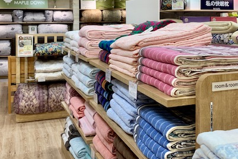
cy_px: 28
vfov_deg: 30.3
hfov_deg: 45.4
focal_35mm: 43
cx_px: 123
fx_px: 284
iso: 64
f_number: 1.8
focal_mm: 4.25
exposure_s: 1/121
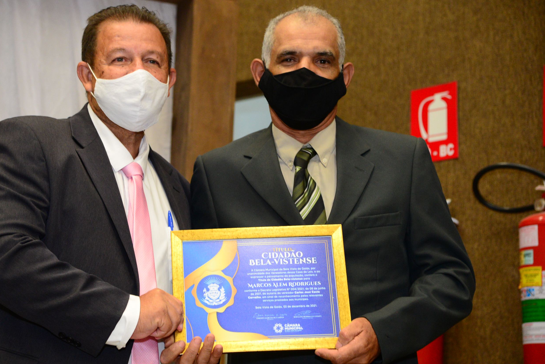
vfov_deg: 15.0
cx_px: 227
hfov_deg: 22.3
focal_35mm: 91
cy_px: 177
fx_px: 1378
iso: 3200
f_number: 4
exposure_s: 1/125
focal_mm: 75
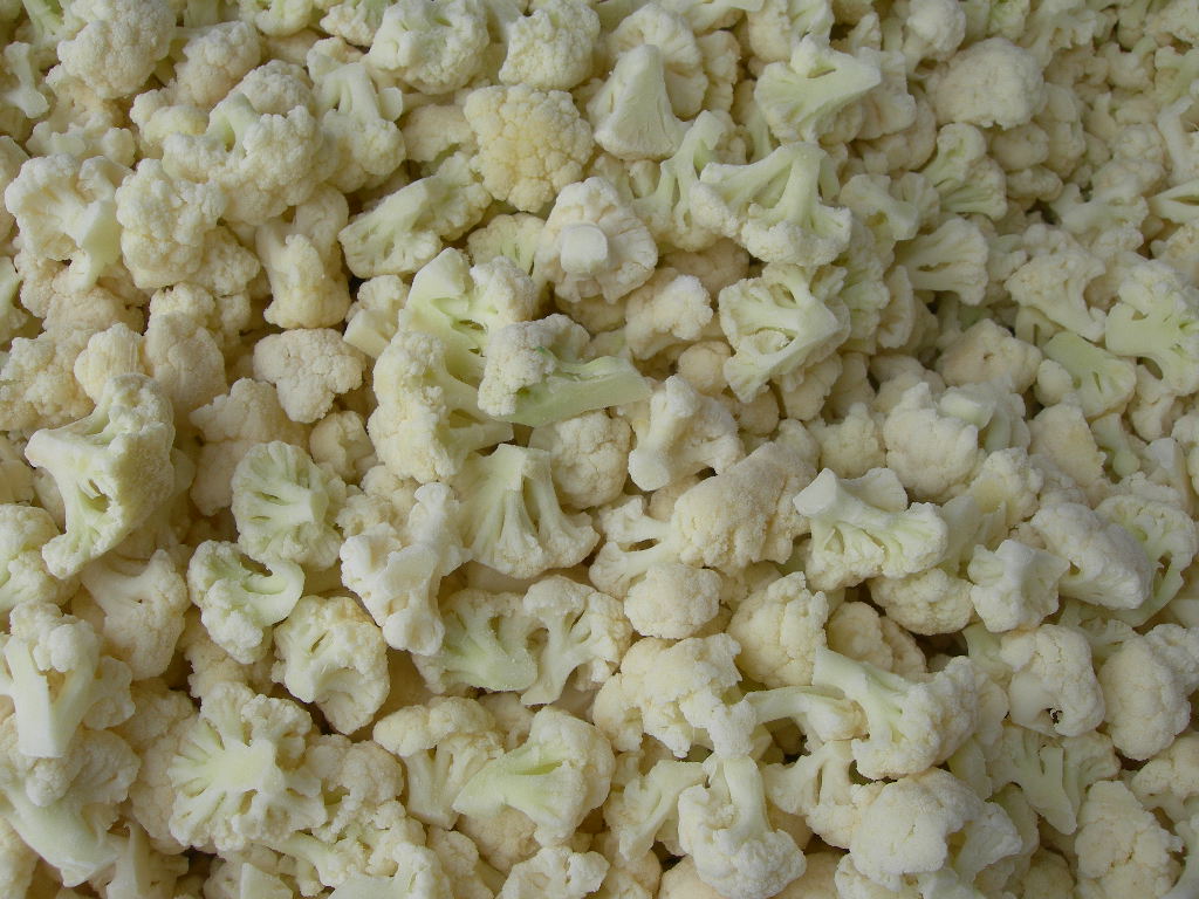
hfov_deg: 49.0
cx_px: 600
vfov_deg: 37.7
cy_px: 450
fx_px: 1316
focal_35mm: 38
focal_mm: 7.8
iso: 69
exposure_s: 1/124
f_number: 4.8
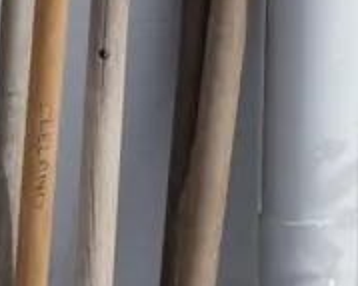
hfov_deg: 8.6
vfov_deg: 6.7
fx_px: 2361
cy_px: 582
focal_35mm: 223
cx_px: 41
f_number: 6.3
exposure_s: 1/250
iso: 200
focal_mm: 20
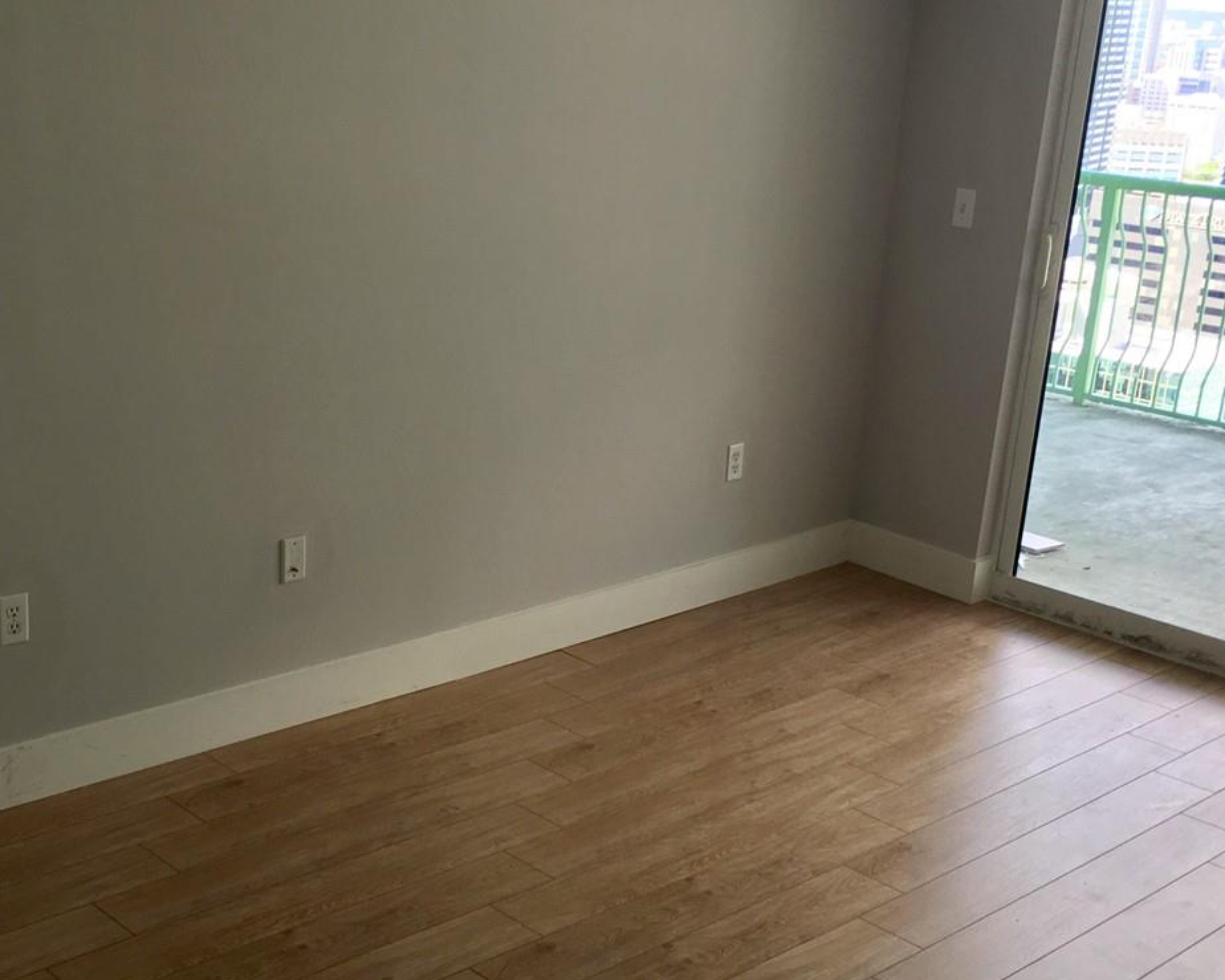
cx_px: 498
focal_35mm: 49
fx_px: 1776
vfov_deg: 30.7
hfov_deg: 37.9
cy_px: 615
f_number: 2.2
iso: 32
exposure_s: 1/60
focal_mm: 4.15
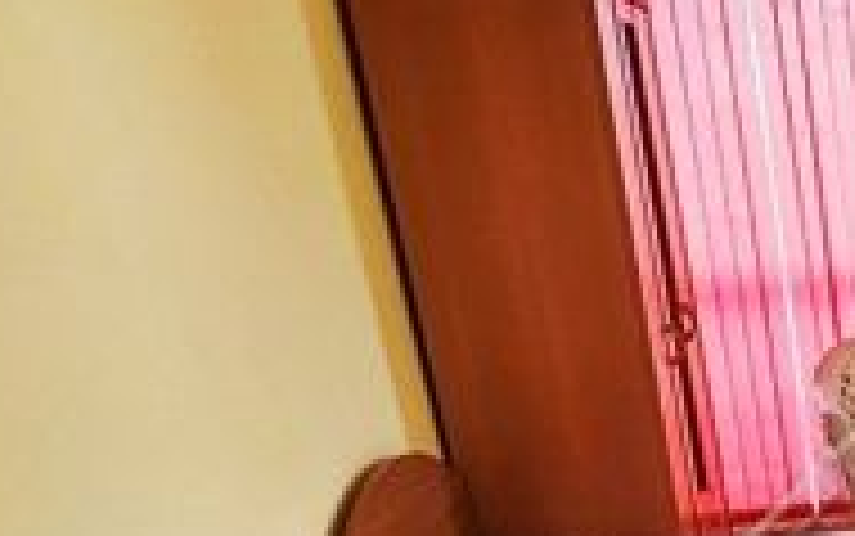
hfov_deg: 29.9
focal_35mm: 51
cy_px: 599
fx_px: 1189
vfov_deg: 23.7
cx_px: 1159
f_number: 2.2
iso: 50
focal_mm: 1.7
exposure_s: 1/50
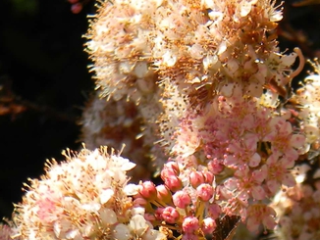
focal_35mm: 157
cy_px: 284
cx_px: 312
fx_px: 1452
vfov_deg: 9.3
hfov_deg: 12.4
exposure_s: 1/247
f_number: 4.3
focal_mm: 12.2
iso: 80
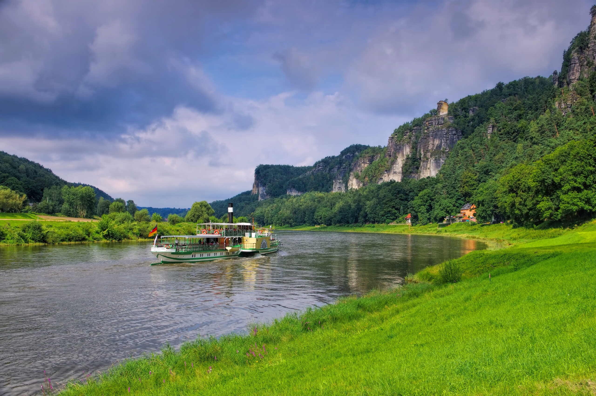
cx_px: 298
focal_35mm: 37
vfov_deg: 35.9
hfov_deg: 51.9
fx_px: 612
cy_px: 198
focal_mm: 25
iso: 200
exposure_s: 1/350
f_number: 9.5
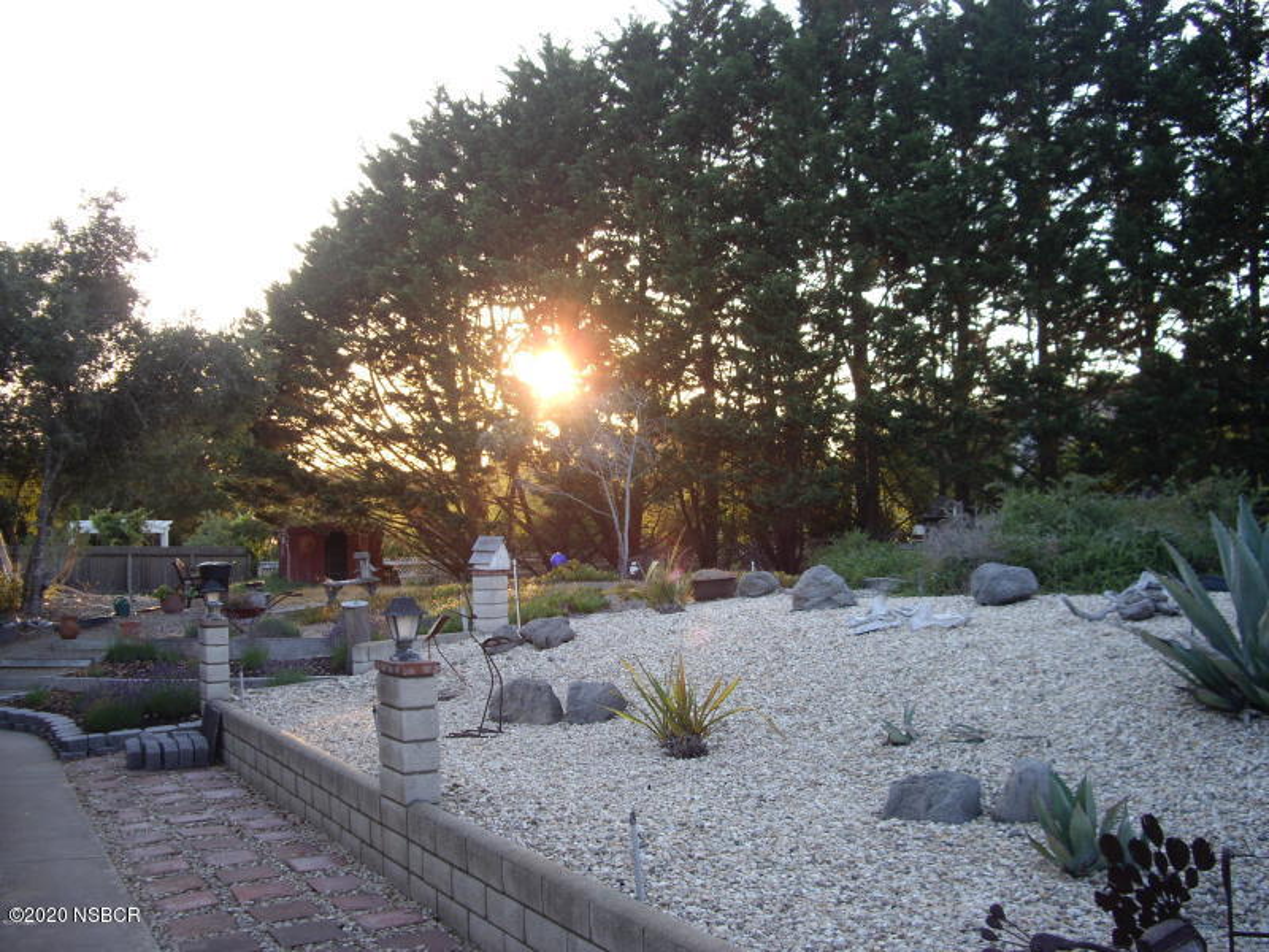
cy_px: 476
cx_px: 634
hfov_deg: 49.0
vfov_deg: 37.7
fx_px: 1393
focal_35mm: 38
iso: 100
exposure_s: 1/100
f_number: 2.8
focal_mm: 7.9
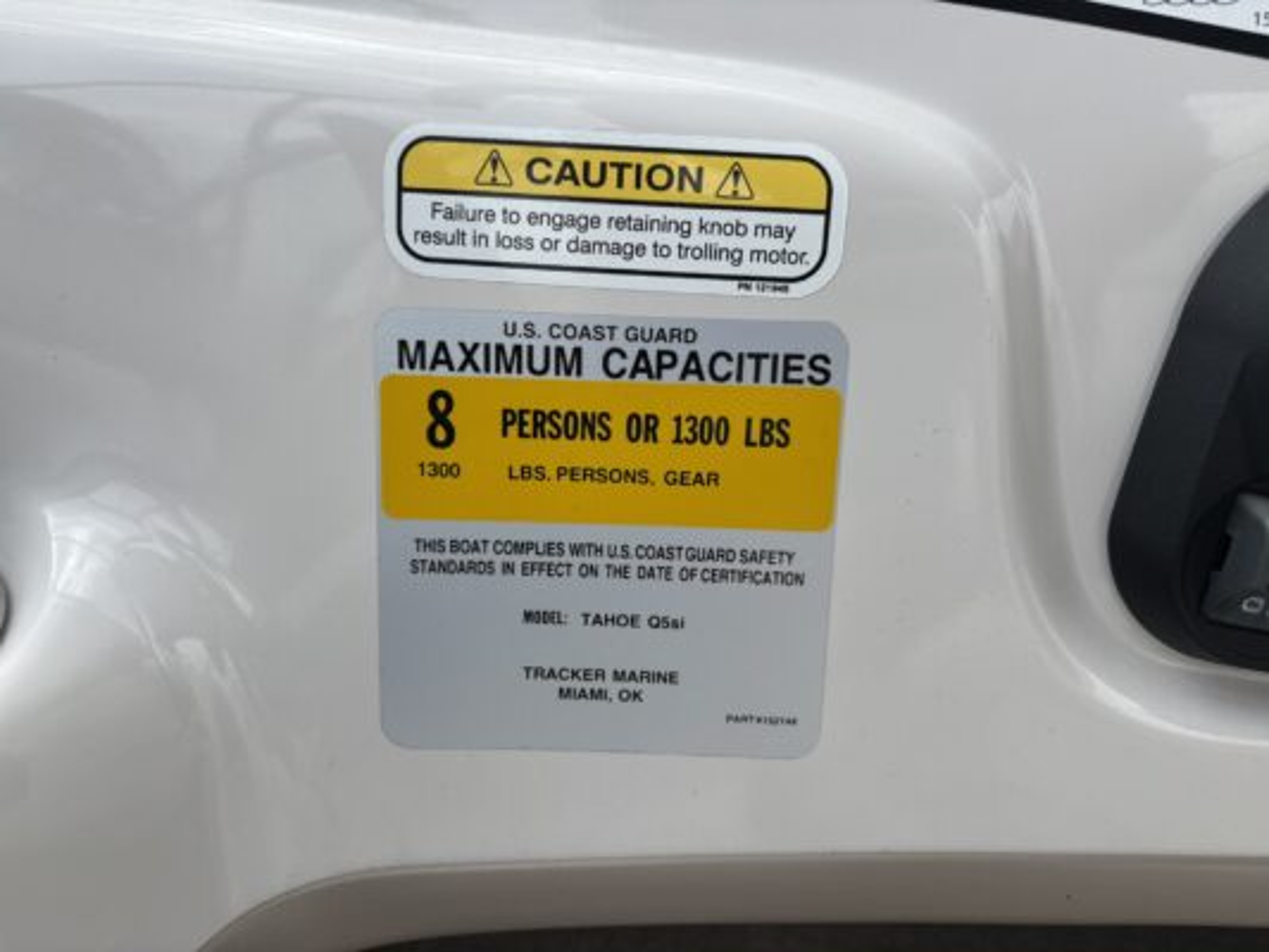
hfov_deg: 67.3
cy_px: 476
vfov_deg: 53.1
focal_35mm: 26
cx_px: 634
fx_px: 953
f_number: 1.6
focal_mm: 5.96
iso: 50
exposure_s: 1/1721
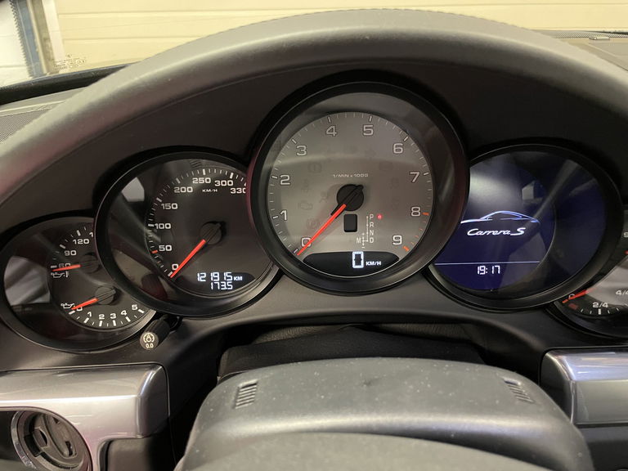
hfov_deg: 67.3
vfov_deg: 53.1
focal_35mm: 26
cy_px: 236
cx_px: 314
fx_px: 472
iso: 800
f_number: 1.6
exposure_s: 1/25
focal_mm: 4.2
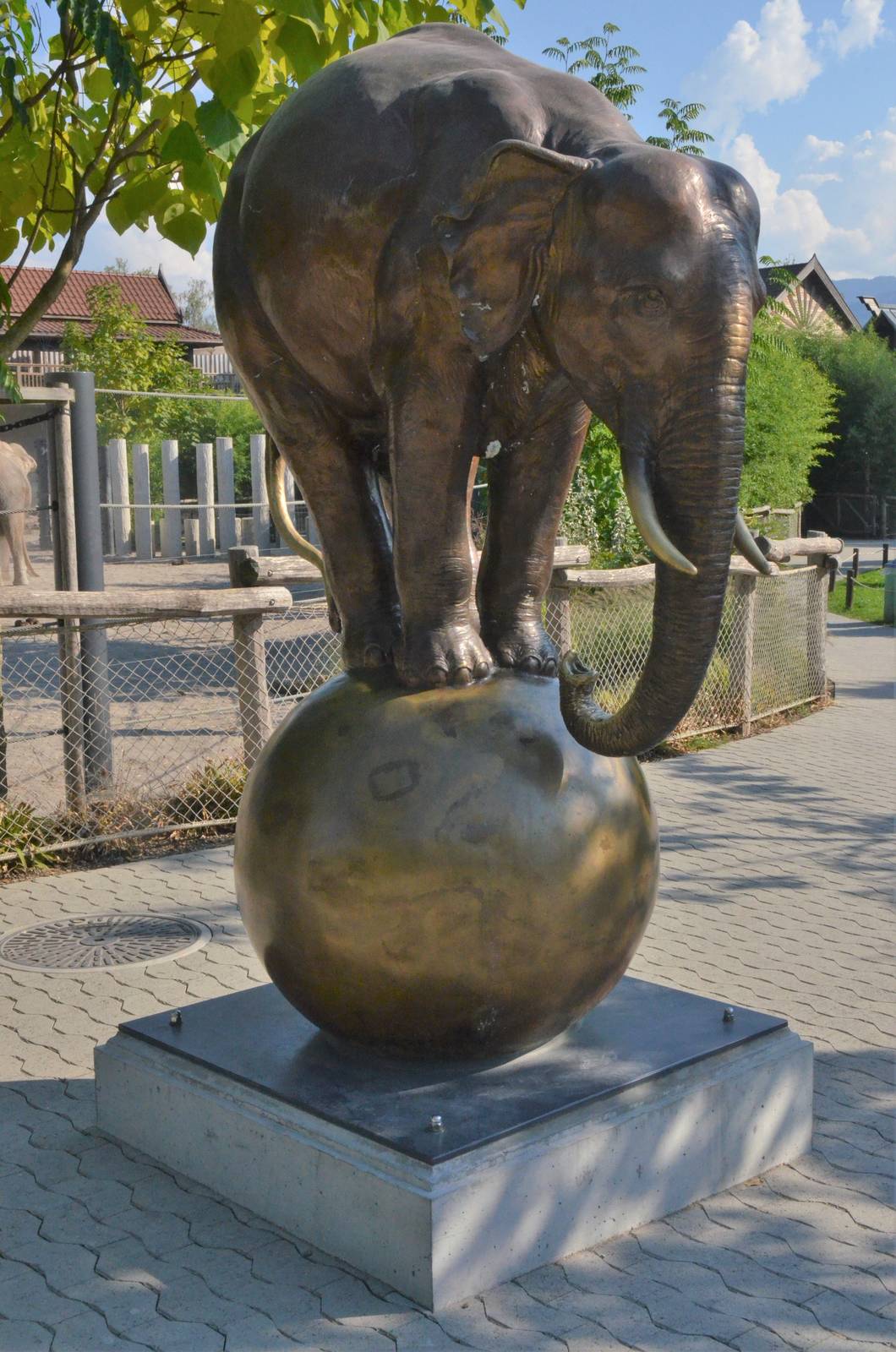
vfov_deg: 42.4
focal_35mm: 46
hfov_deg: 28.8
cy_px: 676
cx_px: 448
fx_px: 1743
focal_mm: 31
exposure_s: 1/1000
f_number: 16
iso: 2500
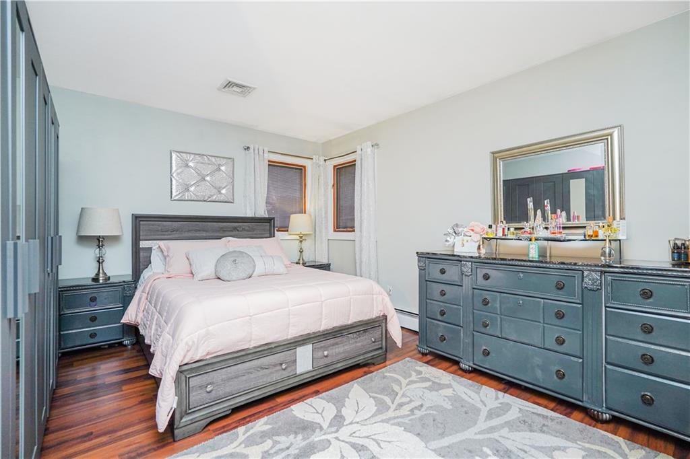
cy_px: 230
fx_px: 316
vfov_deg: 72.0
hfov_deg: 95.0
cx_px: 345
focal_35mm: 16
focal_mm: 16.5
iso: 1000
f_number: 4
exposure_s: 1/30
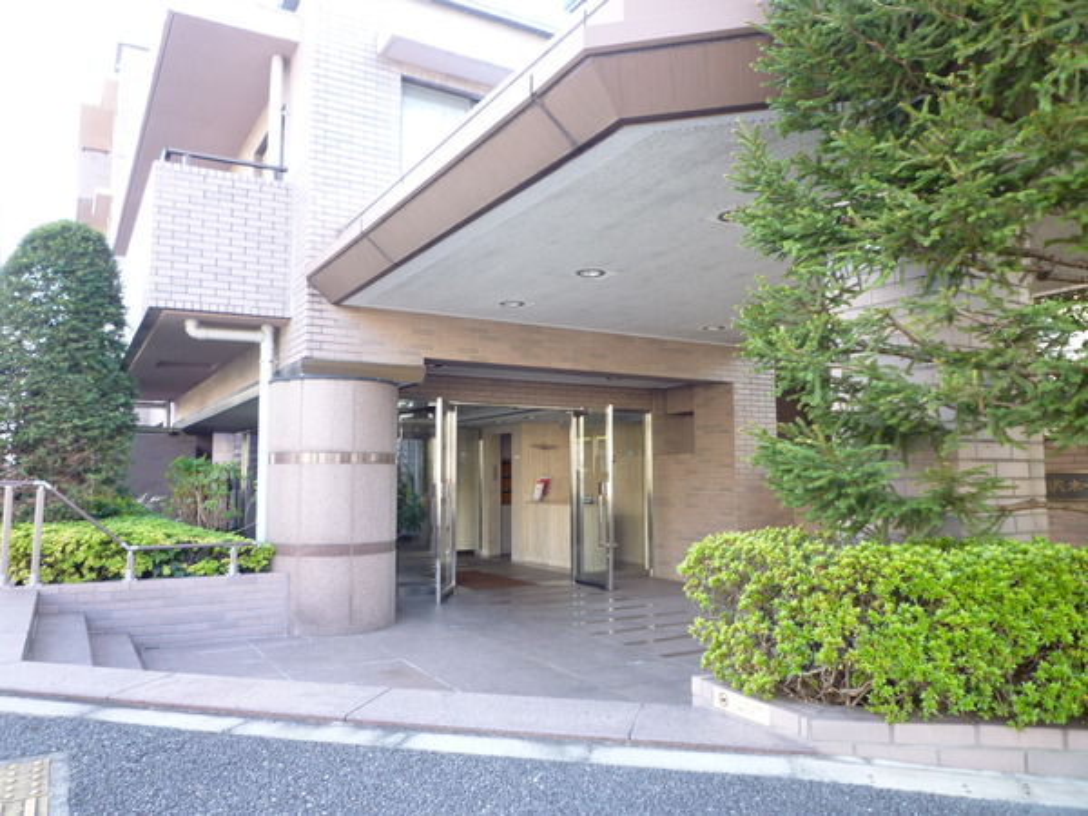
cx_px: 544
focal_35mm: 25
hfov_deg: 69.4
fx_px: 786
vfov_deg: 54.9
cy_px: 408
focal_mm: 4.4
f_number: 2.8
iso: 125
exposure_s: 1/30
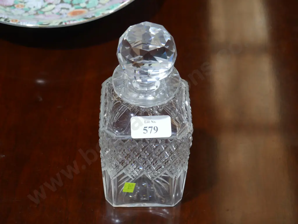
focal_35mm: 52
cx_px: 149
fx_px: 448
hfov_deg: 36.8
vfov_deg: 28.1
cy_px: 112
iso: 640
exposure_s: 1/60
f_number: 5.3
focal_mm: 26
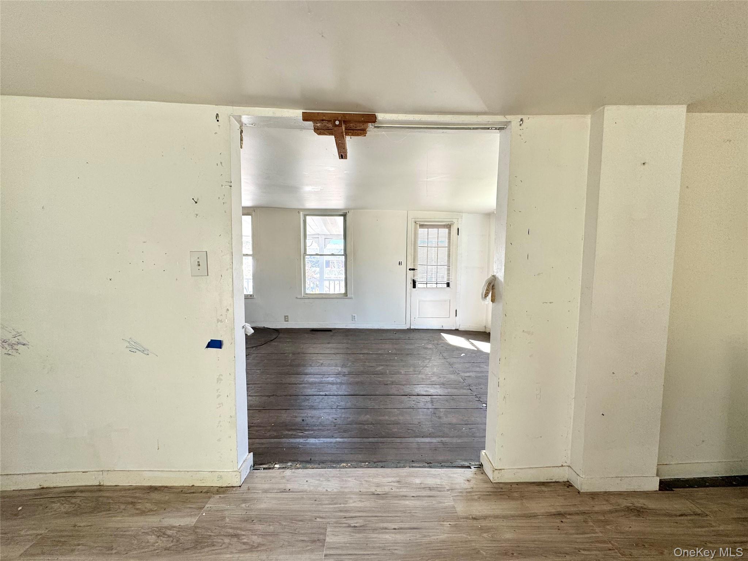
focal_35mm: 14
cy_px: 280
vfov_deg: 85.7
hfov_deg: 102.1
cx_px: 374
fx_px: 303
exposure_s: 1/99
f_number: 2.2
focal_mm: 2.22
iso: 50
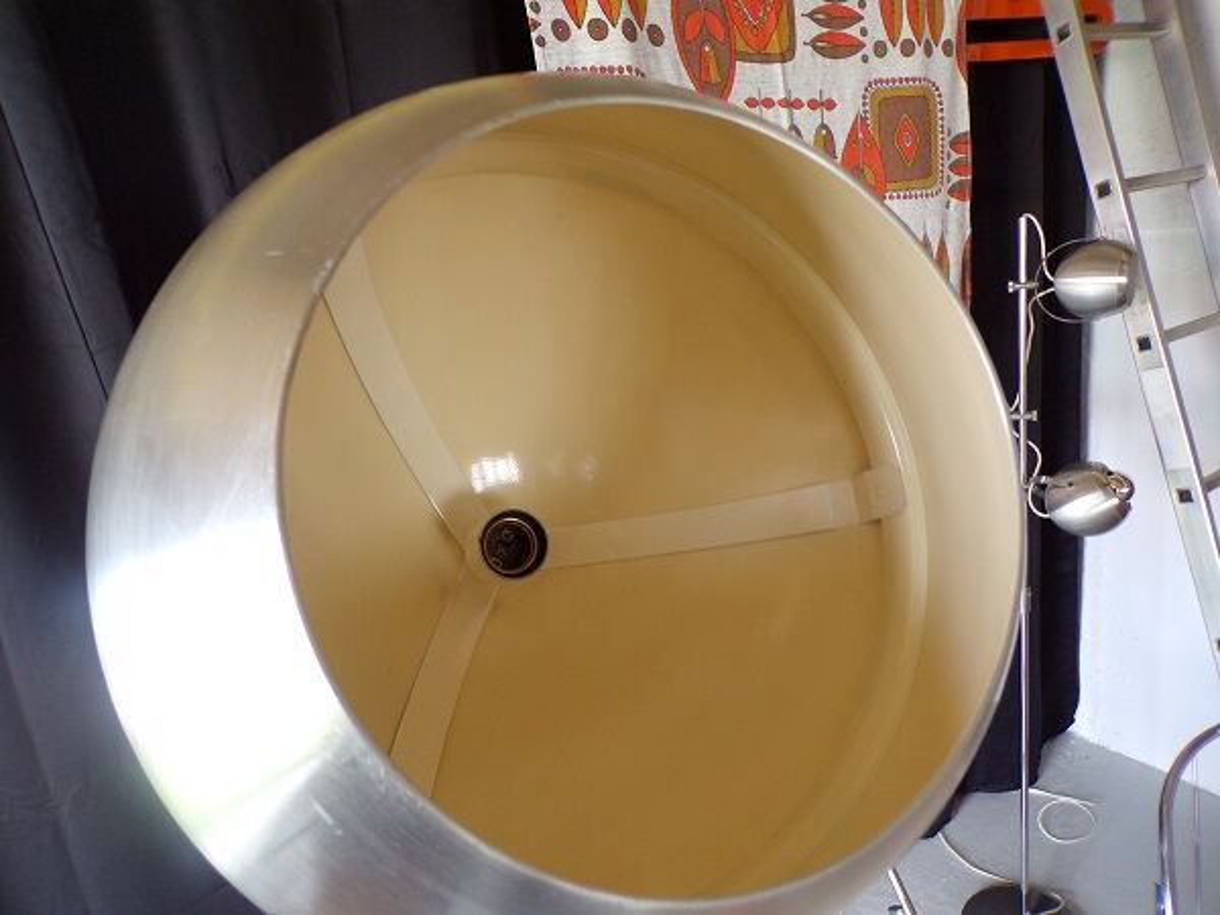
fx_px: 846
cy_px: 458
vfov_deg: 56.8
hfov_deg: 71.6
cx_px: 610
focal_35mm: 24
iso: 196
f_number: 3
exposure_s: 1/34
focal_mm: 4.3
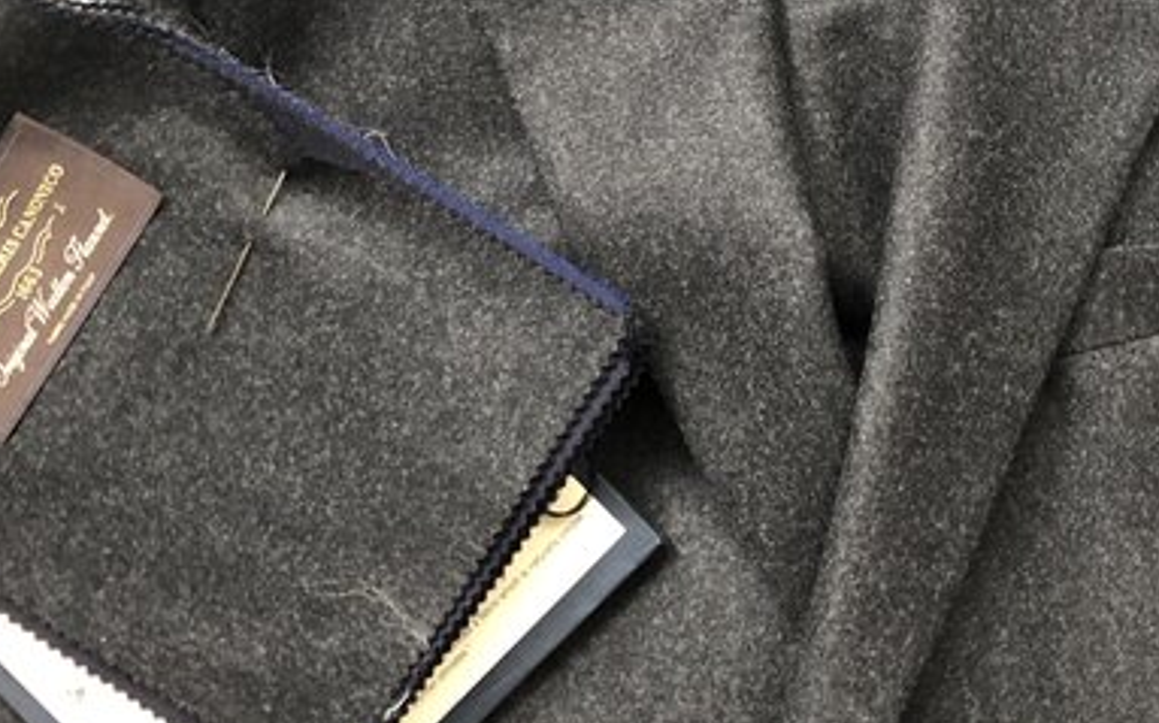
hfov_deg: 32.1
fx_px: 1958
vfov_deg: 20.4
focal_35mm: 62
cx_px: 920
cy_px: 24
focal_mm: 4
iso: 100
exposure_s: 1/7
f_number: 1.8
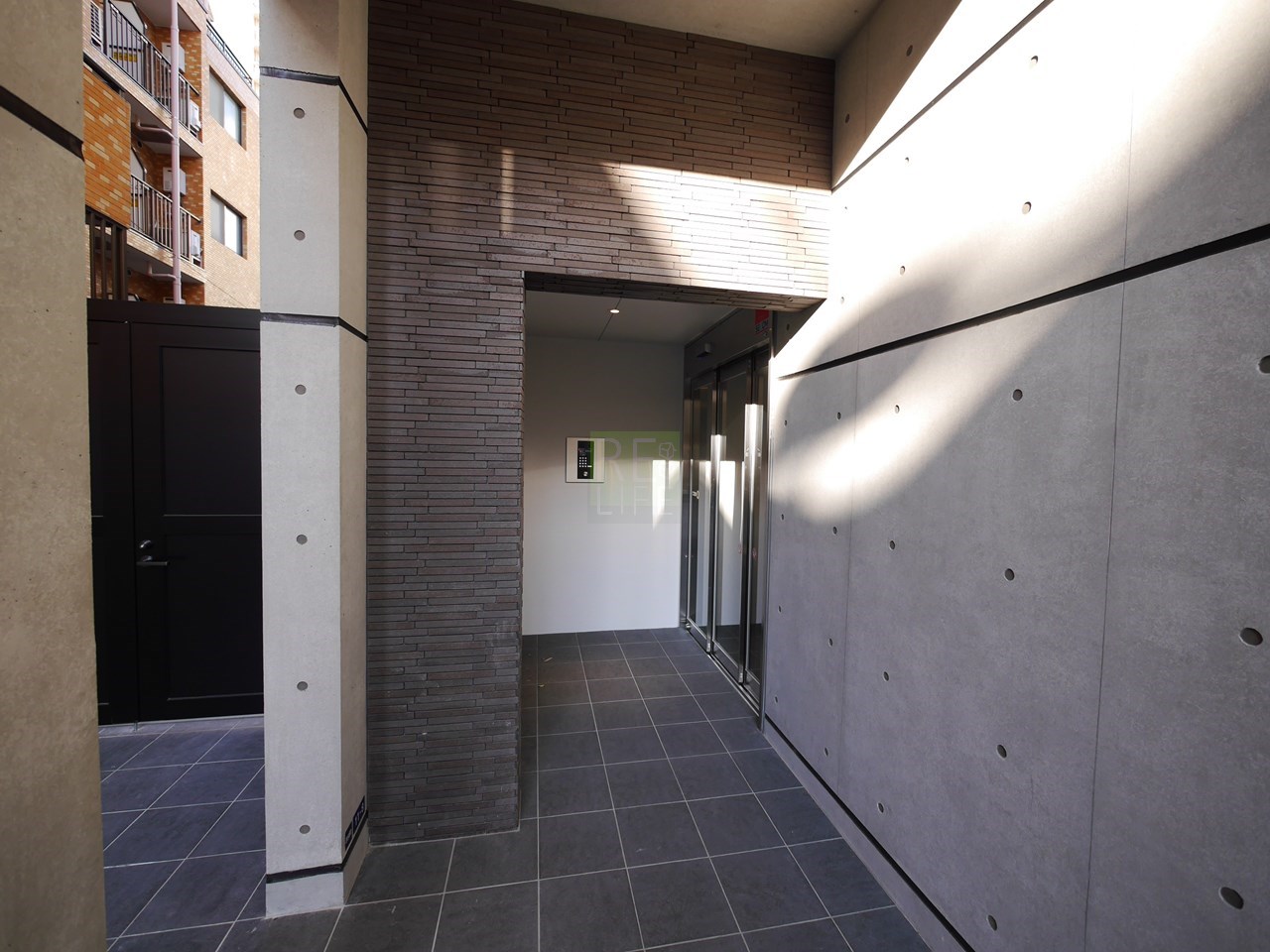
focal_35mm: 14
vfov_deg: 85.7
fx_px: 514
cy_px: 476
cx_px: 635
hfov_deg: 102.1
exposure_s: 1/100
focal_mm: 7
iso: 160
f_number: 4
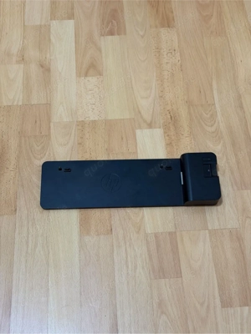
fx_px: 464
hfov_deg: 30.3
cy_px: 167
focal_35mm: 48
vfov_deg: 39.7
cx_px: 126
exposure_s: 1/33
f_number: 1.78
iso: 500
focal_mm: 6.76
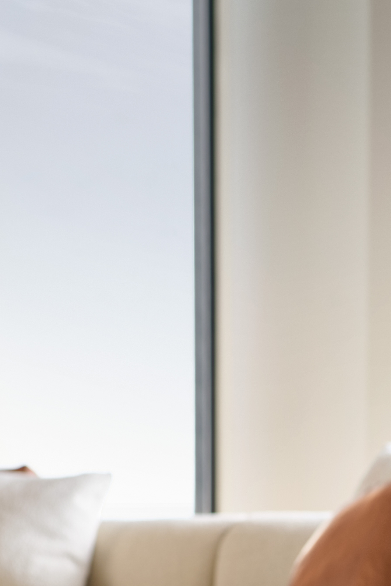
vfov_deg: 16.2
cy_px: 638
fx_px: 2004
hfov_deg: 11.1
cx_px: 361
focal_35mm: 123
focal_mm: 50
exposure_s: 1/125
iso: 64
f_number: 5.6
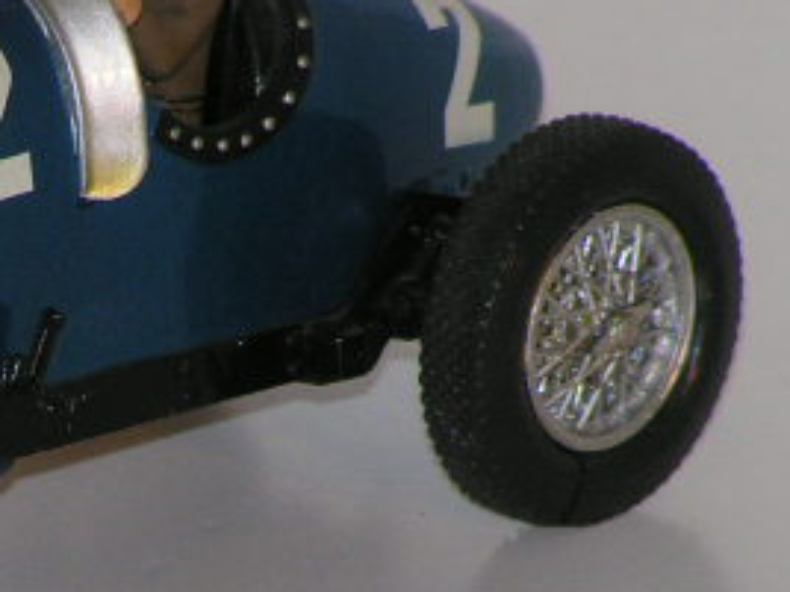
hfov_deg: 2.2
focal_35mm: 907
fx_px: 20699
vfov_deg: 1.6
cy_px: 512
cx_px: -47
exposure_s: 1/400
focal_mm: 58
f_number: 5.6
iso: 100
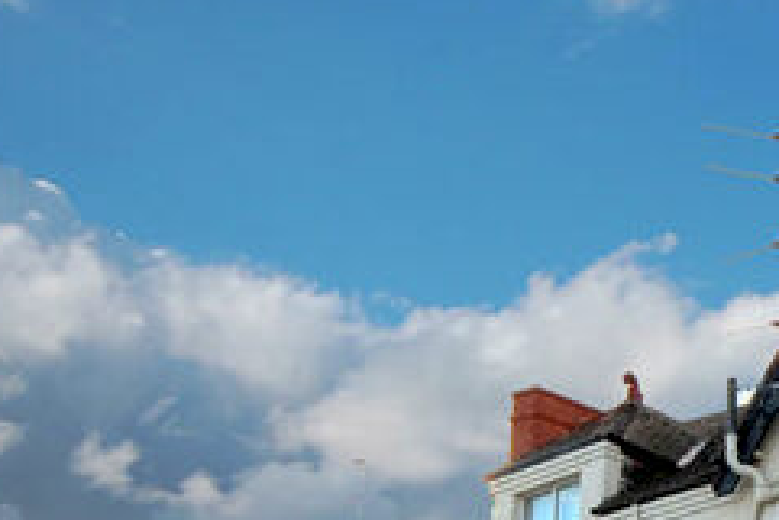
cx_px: 979
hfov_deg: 21.4
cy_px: 610
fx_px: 1884
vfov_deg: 15.2
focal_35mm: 87
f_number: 9
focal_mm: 20
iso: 200
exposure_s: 1/320
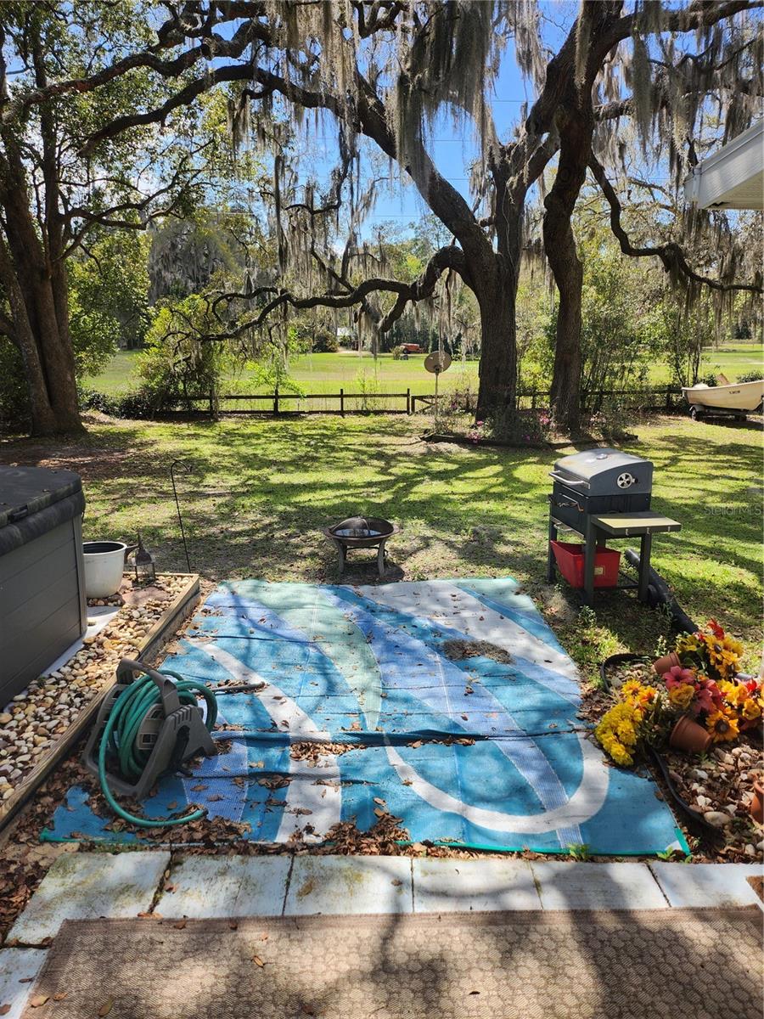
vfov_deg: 71.6
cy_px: 510
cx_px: 382
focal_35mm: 24
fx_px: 706
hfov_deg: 56.8
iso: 50
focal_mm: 5
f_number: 1.8
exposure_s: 1/1402
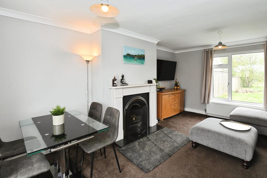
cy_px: 92
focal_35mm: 16
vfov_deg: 73.7
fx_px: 119
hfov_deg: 96.6
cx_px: 141
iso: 800
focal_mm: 10
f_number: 7.1
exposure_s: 1/100
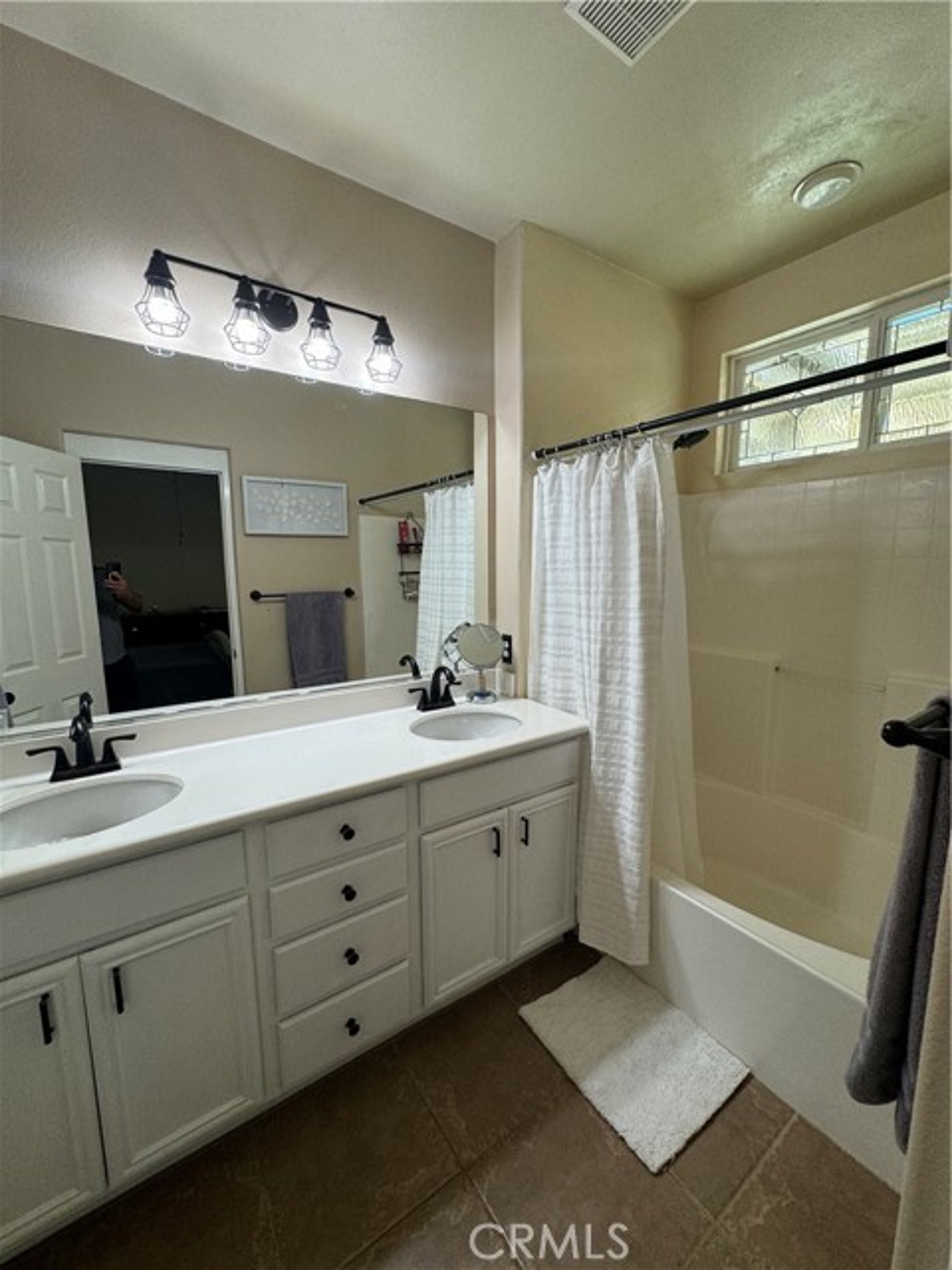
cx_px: 476
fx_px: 513
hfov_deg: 85.7
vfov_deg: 102.1
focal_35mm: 14
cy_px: 635
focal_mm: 2.22
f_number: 2.2
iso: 125
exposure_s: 1/120
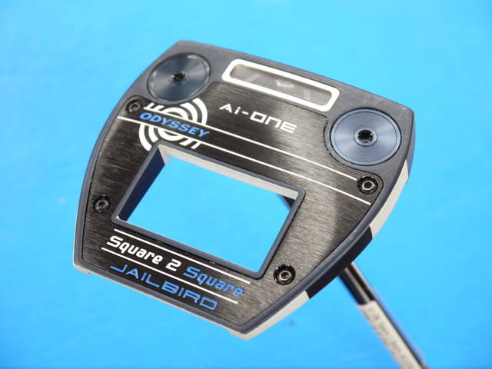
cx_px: 246
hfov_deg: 23.3
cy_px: 184
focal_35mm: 84
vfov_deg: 17.6
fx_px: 1194
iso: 800
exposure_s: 1/80
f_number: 5.6
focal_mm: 42
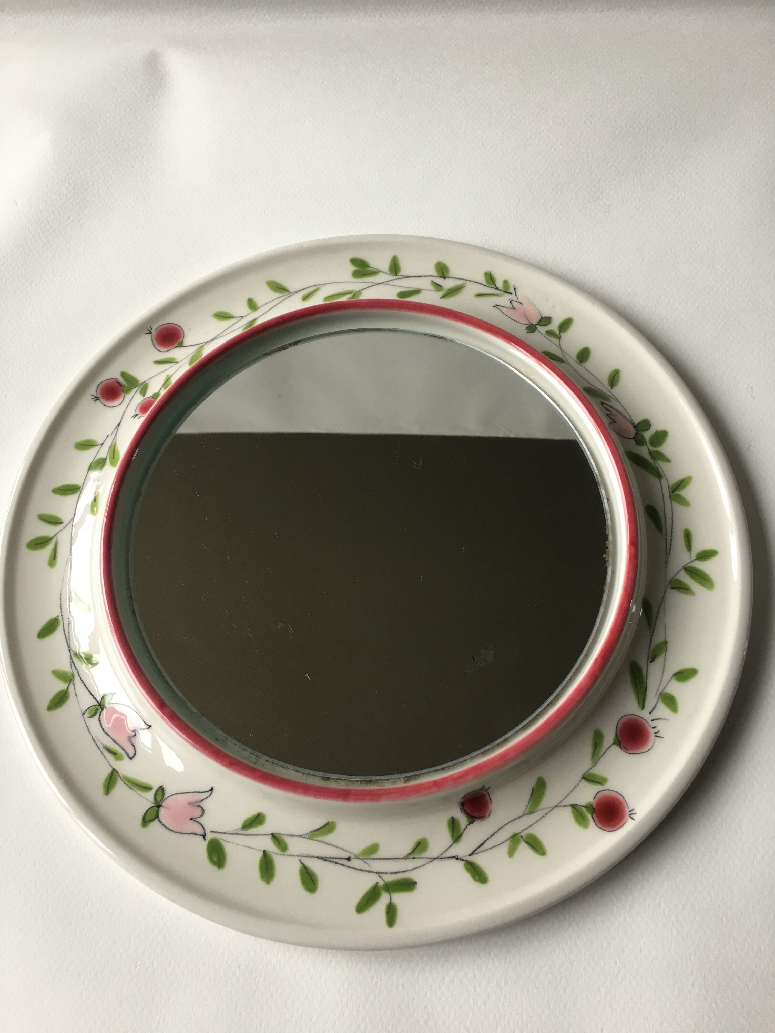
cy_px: 516
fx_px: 866
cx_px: 388
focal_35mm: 29
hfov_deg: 48.2
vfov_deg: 61.7
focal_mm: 4.15
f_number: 2.2
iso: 25
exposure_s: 1/33
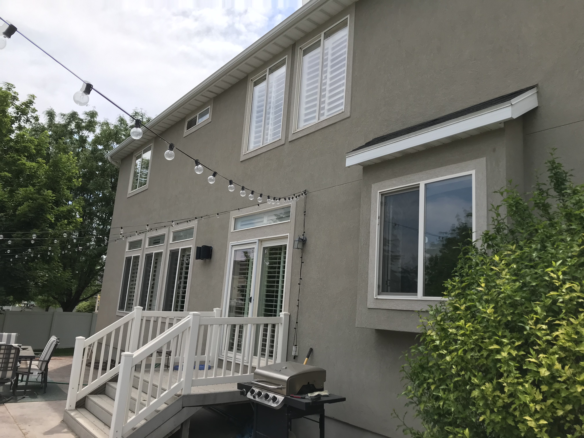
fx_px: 472
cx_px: 292
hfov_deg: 63.4
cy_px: 219
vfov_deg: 49.7
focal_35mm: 28
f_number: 1.8
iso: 20
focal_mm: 3.99
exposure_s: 1/1277
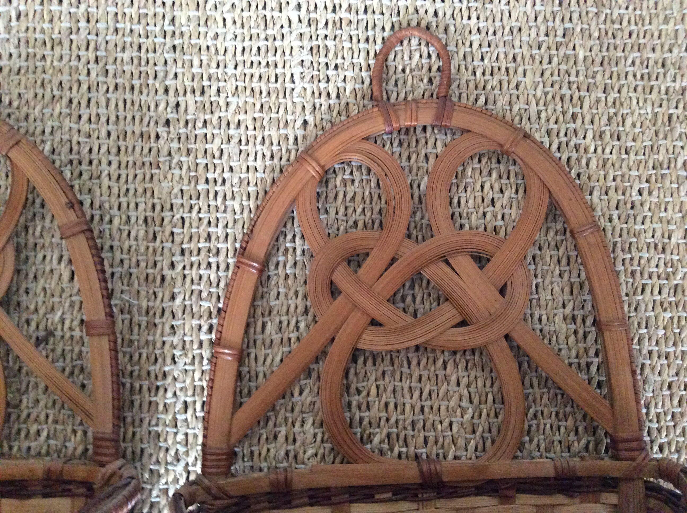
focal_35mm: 32
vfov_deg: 44.1
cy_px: 256
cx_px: 344
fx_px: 634
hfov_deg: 56.9
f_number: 2.4
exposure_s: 1/17
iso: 400
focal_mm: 3.3
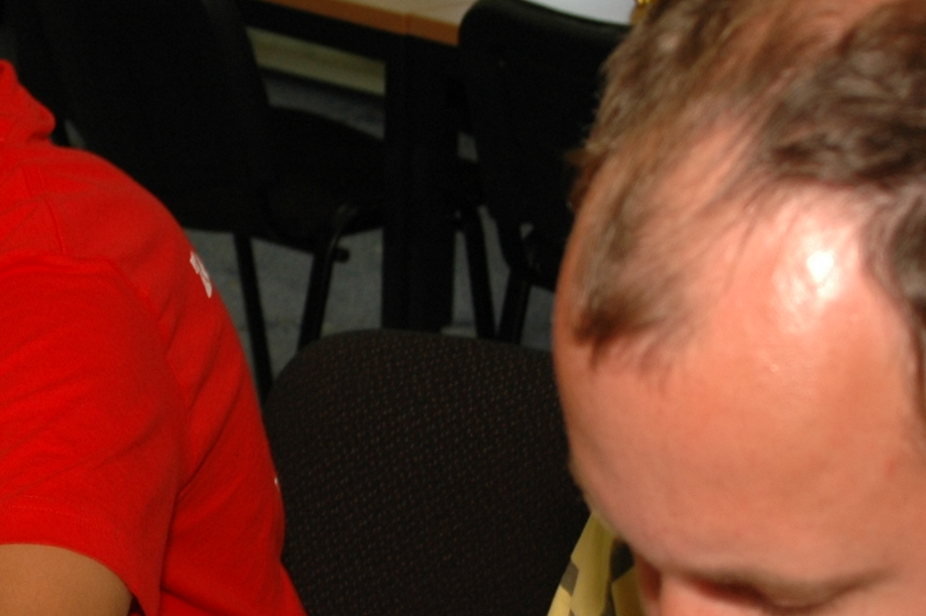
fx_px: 2981
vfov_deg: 11.8
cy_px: 429
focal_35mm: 116
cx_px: 47
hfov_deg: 17.3
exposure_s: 1/60
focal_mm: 24
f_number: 4
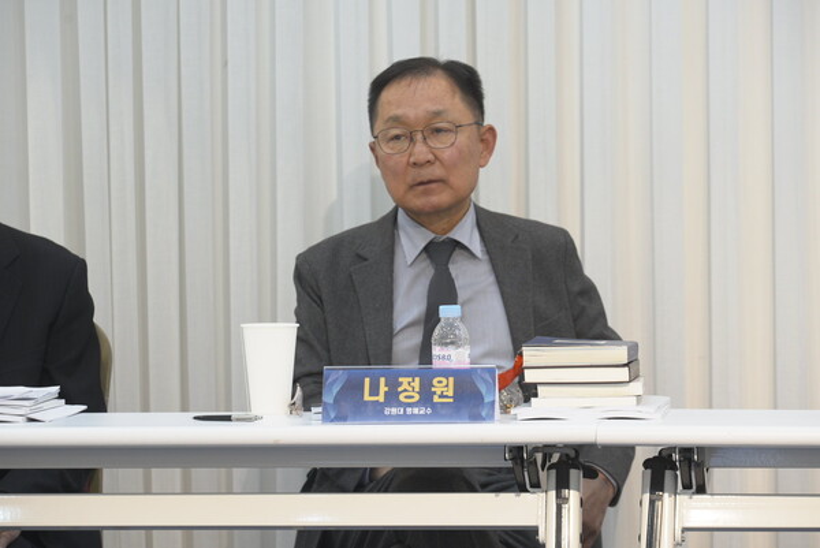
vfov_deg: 6.9
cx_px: 410
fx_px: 4559
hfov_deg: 10.3
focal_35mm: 200
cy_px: 274
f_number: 8
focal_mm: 200
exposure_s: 1/60
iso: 1600
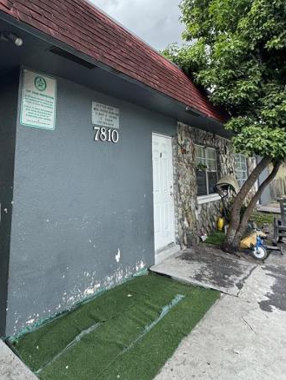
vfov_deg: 72.1
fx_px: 253
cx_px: 79
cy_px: 132
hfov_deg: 56.6
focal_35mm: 23
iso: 40
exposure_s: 1/479
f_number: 2.2
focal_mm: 2.22
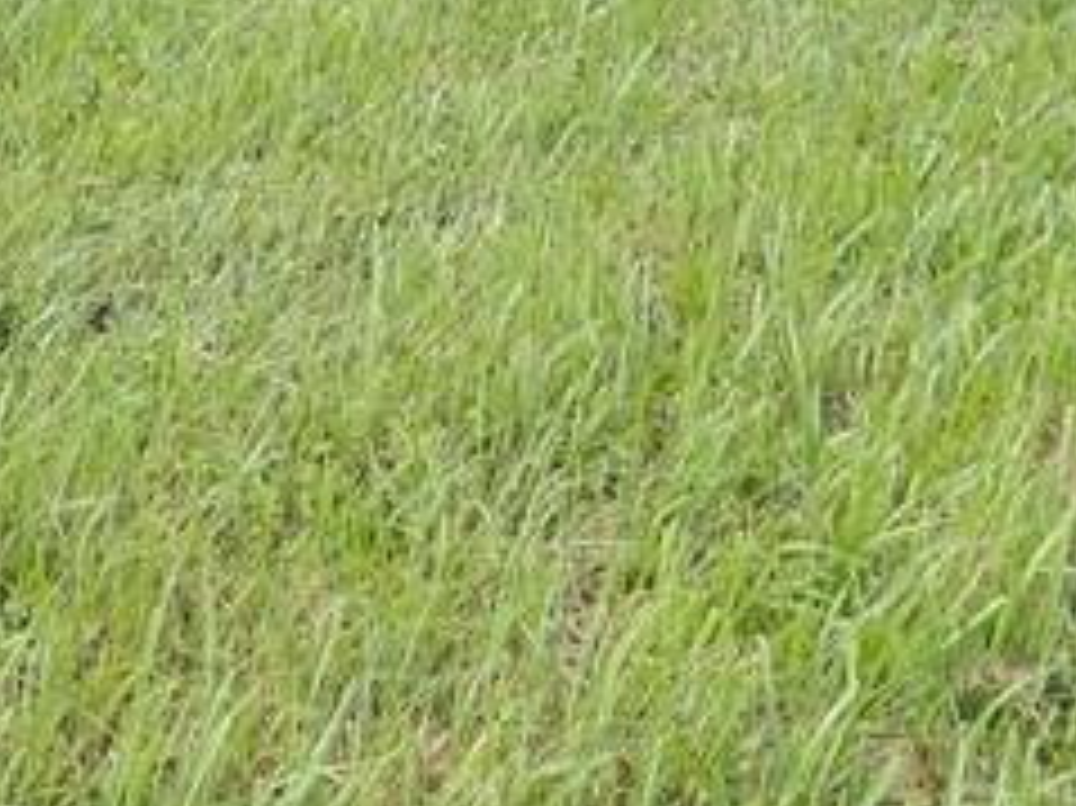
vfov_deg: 19.0
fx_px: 1864
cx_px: -392
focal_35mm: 60
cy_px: -617
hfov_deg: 26.3
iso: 200
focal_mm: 7
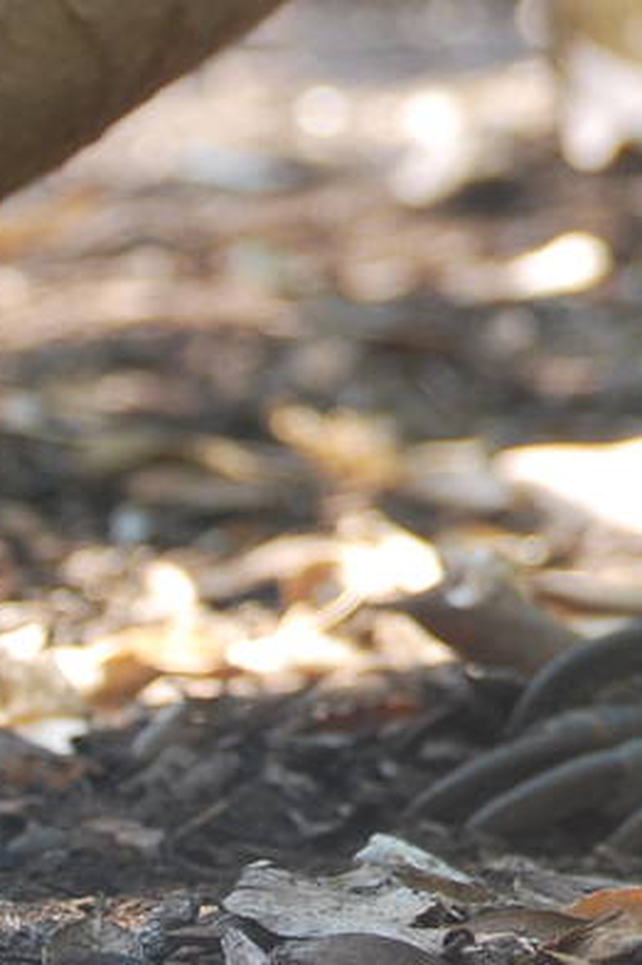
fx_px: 9023
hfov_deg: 4.0
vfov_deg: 6.1
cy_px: 38
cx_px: 1419
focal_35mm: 337
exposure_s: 1/60
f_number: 4
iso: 200
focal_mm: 55
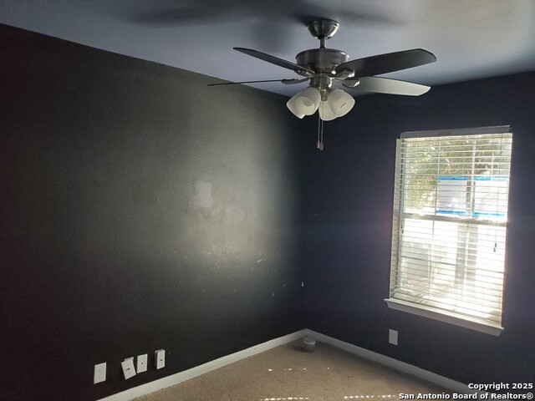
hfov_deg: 67.3
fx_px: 402
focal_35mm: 26
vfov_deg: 53.1
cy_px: 200
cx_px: 268
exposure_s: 1/120
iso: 1000
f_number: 2.4
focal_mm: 4.3
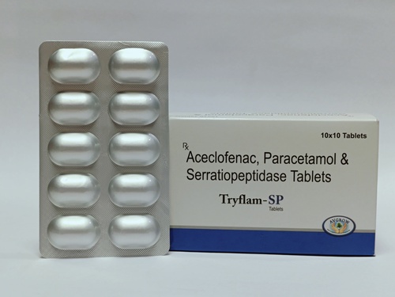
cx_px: 198
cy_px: 148
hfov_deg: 36.8
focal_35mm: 52
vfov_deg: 28.0
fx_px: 593
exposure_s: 1/50
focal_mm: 7.08
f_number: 2
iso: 302
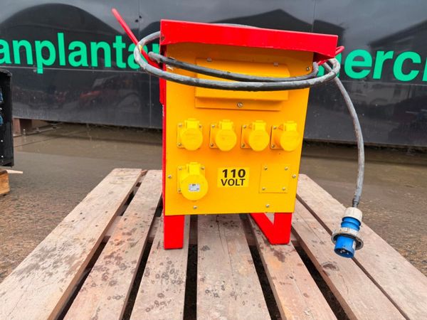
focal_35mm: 24
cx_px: 214
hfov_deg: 71.6
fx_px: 296
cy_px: 160
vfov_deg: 56.8
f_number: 1.78
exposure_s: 1/470
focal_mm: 6.76
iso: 80
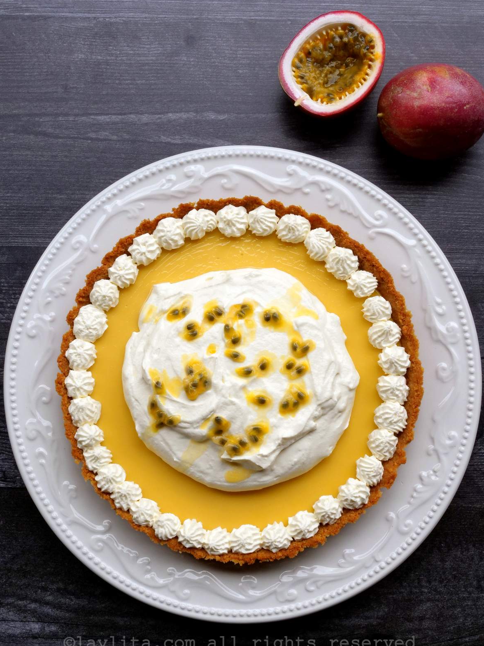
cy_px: 326
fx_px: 951
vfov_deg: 37.5
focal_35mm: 51
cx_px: 245
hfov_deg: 28.5
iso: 500
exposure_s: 1/60
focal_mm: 25
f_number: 14
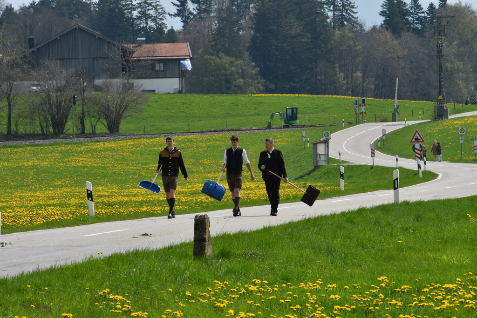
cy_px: 159
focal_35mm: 300
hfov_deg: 6.9
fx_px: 3975
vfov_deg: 4.6
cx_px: 238
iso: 100
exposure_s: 1/250
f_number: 13
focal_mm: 200
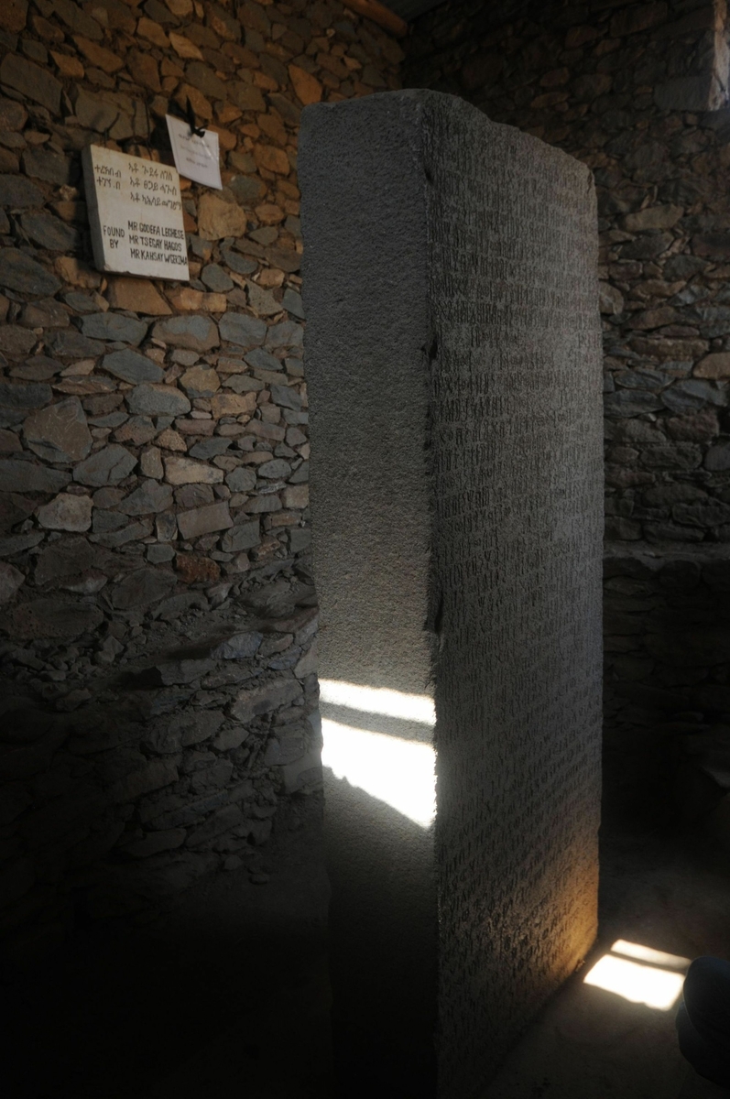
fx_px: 915
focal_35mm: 30
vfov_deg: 62.0
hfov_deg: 43.5
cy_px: 550
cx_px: 365
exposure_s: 1/30
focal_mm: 20
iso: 360
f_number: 5.6
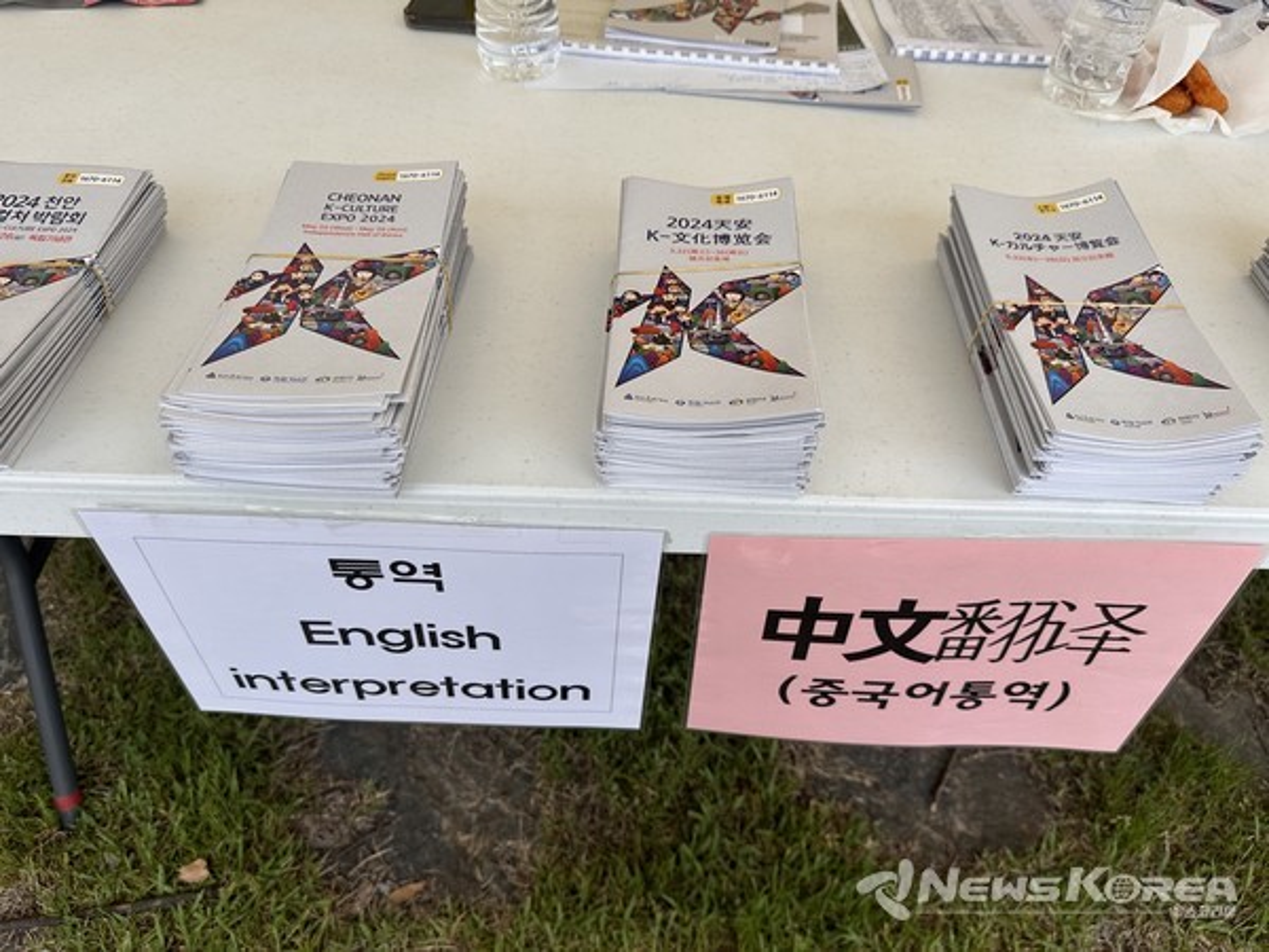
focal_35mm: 24
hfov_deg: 71.6
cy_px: 476
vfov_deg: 56.8
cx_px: 634
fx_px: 880
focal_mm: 6.86
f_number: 1.78
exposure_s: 1/1562
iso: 80
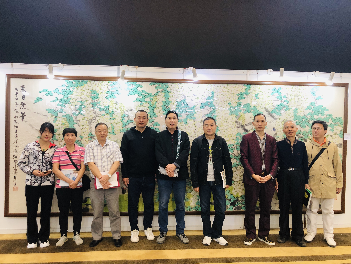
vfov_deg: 49.7
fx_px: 284
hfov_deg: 63.4
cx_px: 176
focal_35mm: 28
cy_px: 132
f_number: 1.8
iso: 40
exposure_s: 1/25
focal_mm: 3.99
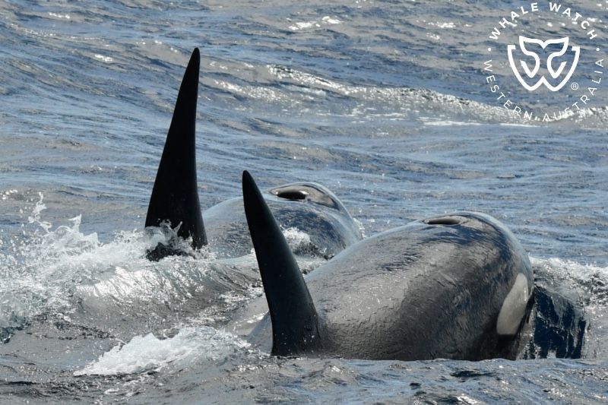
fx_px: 3799
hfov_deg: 9.2
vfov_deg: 6.1
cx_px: 304
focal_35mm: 225
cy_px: 202
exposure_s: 1/2000
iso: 320
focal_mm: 150
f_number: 8
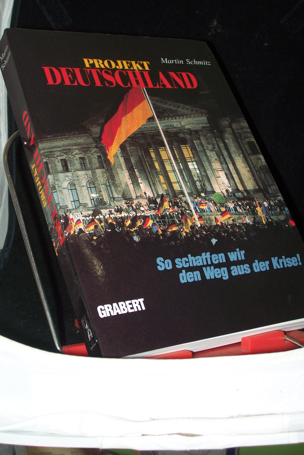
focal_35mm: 56
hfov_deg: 24.2
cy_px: 230
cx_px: 149
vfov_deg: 35.6
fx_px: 709
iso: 80
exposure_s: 1/80
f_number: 3.2
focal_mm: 8.7
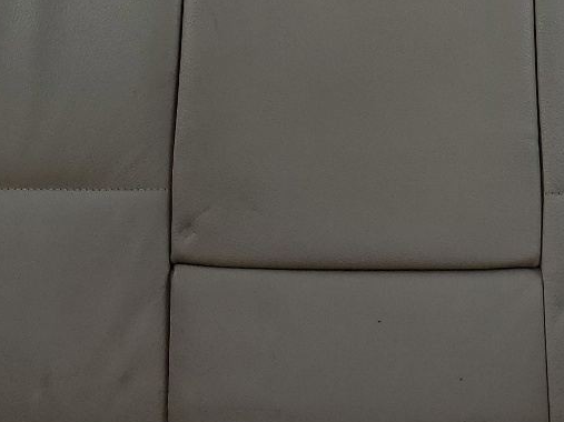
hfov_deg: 23.8
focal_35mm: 82
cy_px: -139
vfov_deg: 16.9
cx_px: 343
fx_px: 1336
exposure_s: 1/370
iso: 50
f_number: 1.5
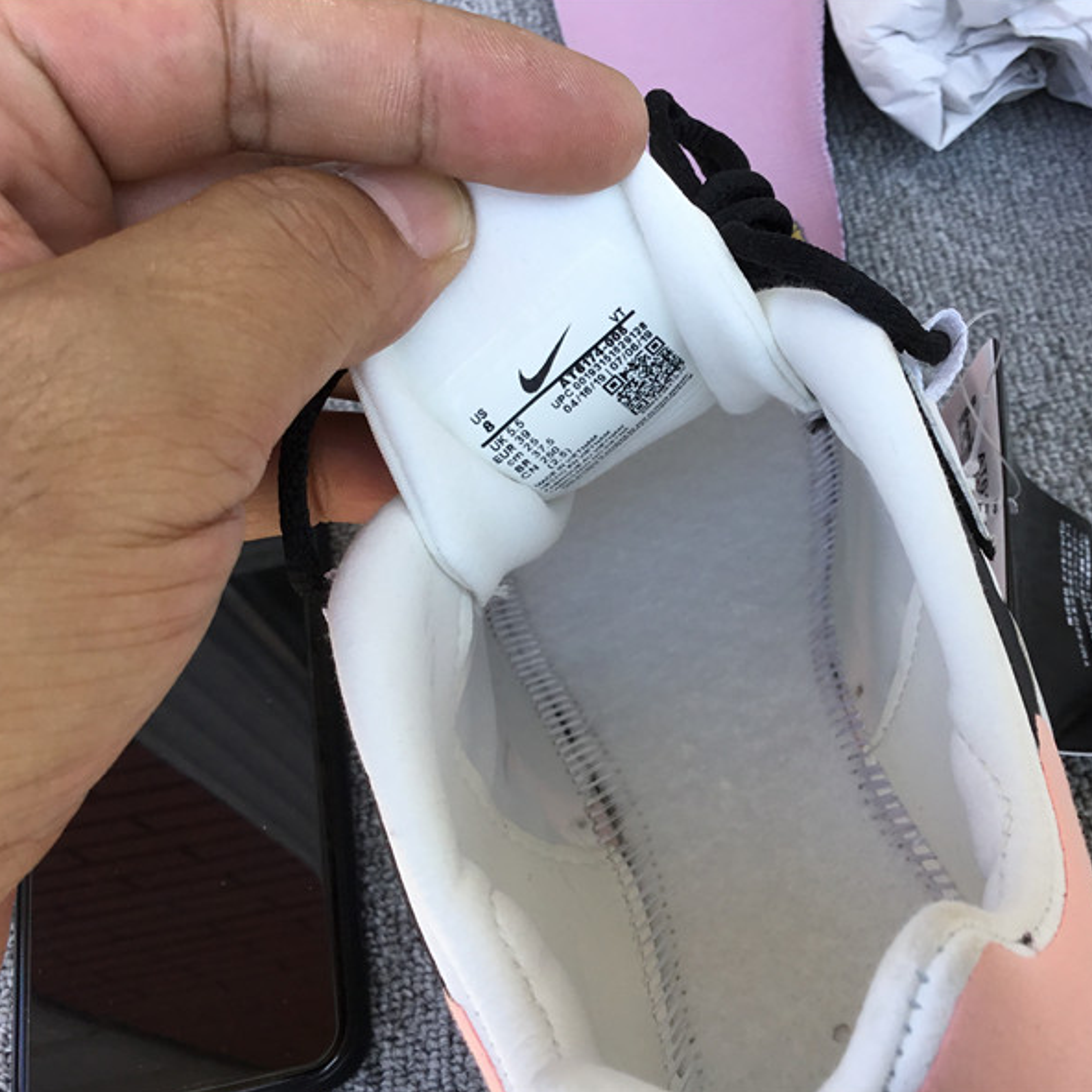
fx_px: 1321
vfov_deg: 44.9
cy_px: 546
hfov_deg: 44.5
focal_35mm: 37
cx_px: 688
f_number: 2.4
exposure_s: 1/348
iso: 25
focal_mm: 3.3
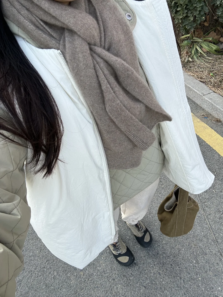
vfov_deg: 73.9
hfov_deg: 58.9
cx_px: 112
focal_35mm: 23
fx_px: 198
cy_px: 148
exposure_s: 1/258
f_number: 1.9
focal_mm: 2.69
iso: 25
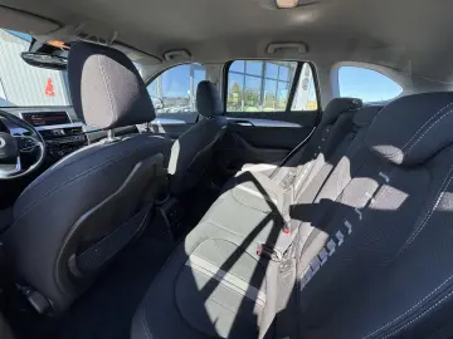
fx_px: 183
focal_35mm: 14
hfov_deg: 102.1
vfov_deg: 85.7
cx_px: 226
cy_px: 170
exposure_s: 1/141
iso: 40
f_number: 2.2
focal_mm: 2.22
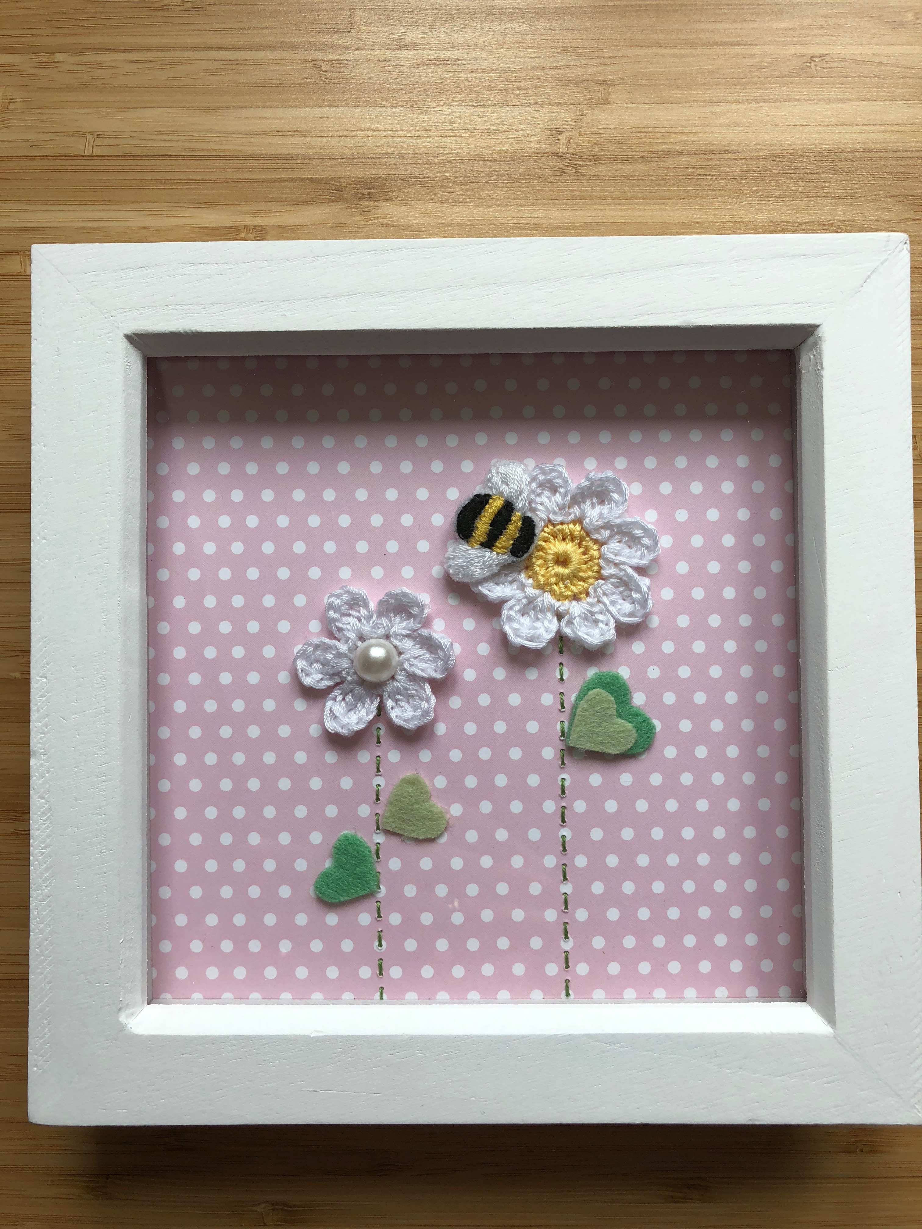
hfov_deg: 49.7
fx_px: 994
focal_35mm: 28
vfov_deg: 63.4
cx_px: 461
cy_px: 614
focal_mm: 3.99
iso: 20
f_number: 1.8
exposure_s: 1/177
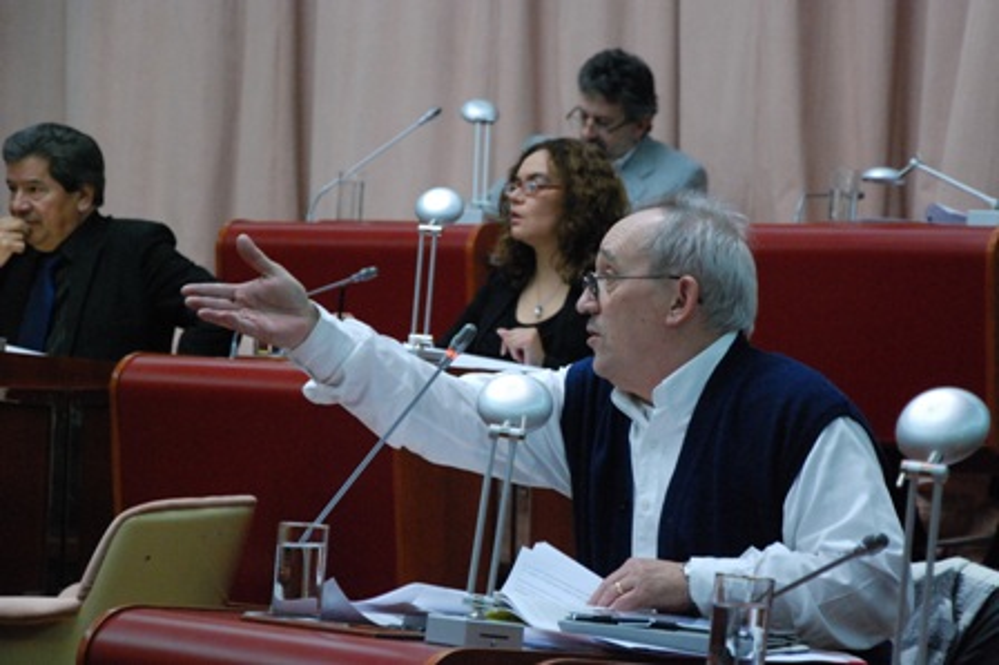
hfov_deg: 14.9
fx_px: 3827
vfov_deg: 9.9
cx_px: 500
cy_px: 332
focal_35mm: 138
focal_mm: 92
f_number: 5.6
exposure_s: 1/30
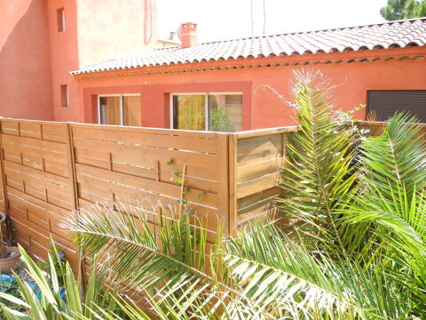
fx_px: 345
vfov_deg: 49.7
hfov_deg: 63.4
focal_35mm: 28
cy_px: 160
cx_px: 213
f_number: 2.8
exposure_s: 1/200
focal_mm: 6
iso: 100
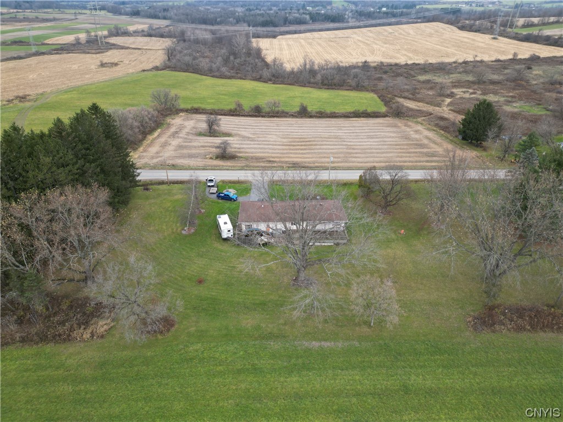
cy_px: 211
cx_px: 282
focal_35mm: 24
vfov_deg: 56.8
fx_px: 390
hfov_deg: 71.6
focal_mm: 6.72
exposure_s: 1/500
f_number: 1.7
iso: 100
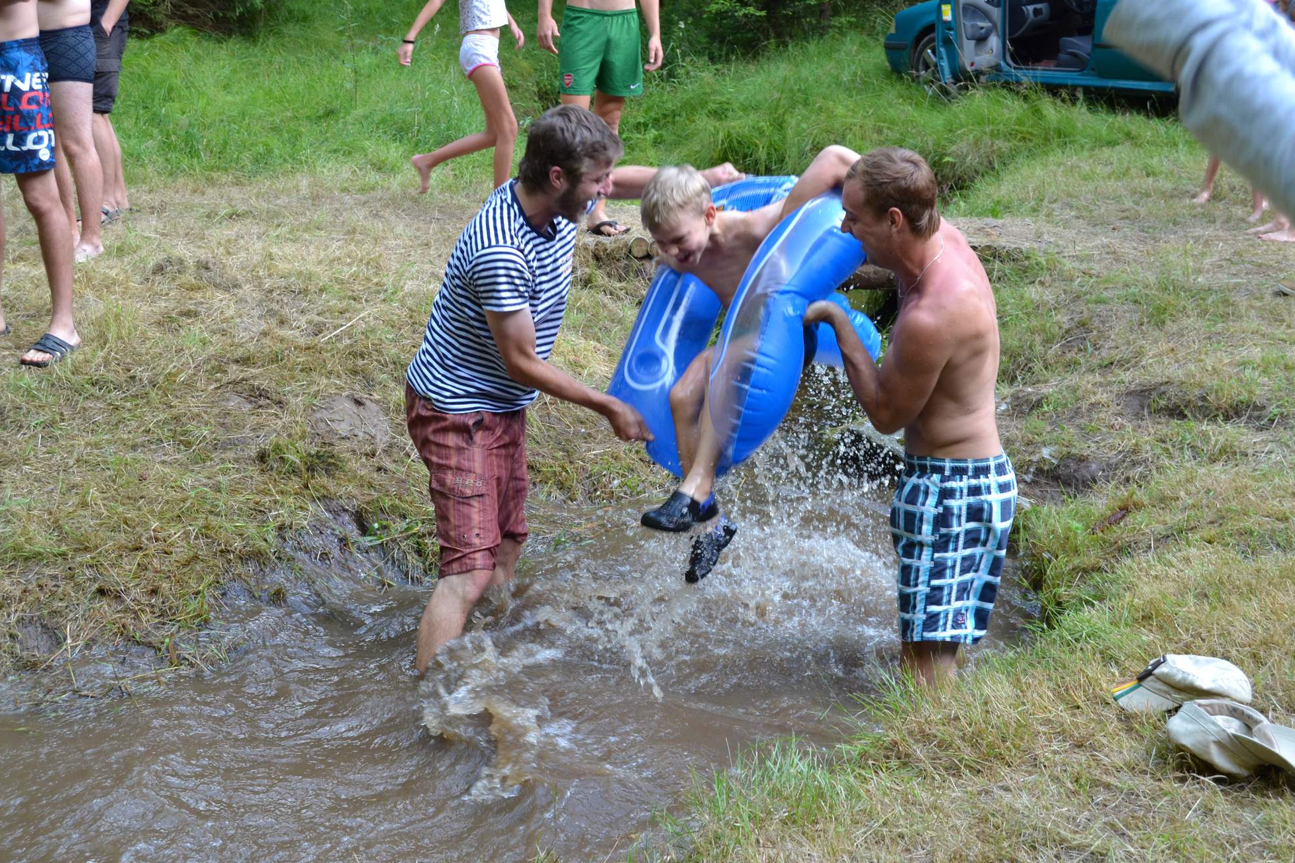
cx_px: 654
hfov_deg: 42.7
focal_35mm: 46
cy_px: 436
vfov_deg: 29.2
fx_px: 1655
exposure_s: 1/125
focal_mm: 30
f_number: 6.3
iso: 800
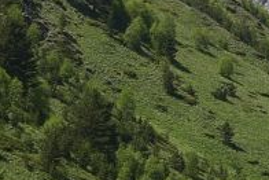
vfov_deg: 3.7
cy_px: 20
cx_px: 604
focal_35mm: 372
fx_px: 2782
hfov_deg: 5.4
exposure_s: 1/125
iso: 100
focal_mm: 56
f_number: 13
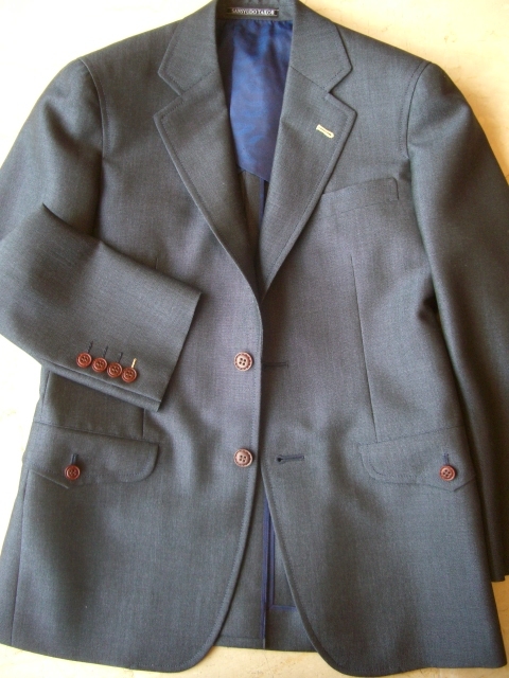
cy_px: 339
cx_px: 254
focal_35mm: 38
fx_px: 745
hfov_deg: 37.7
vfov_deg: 49.0
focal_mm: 7.9
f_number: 2.8
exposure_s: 1/125
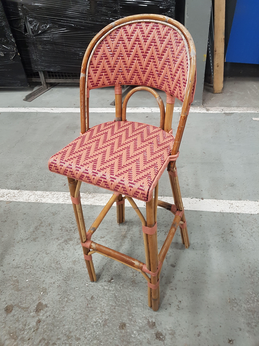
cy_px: 173
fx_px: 259
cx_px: 130
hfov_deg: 53.1
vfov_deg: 67.3
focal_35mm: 26
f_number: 1.7
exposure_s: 1/25
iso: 160
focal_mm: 4.2
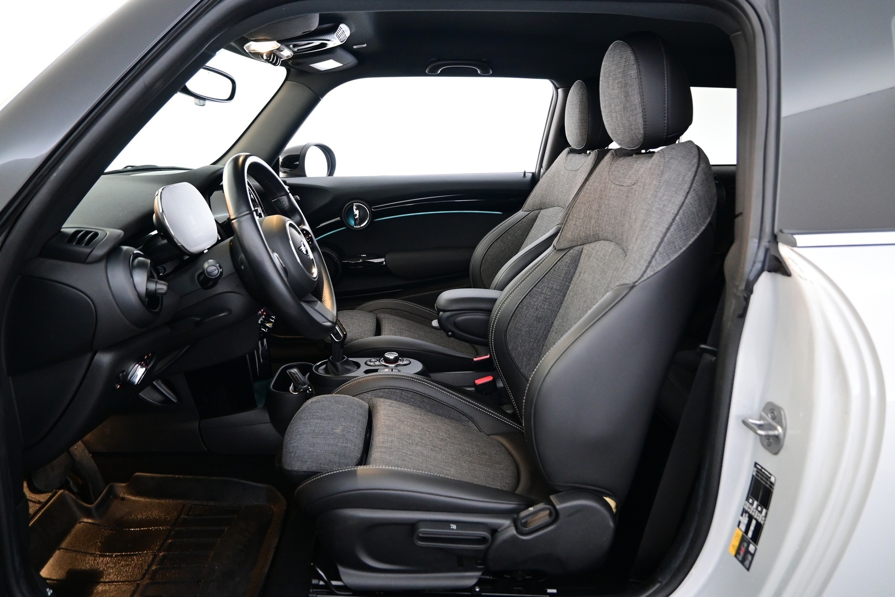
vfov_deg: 53.1
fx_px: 597
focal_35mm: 24
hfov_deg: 73.7
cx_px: 448
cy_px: 298
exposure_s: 1/25
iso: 2000
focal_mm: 16
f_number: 3.5
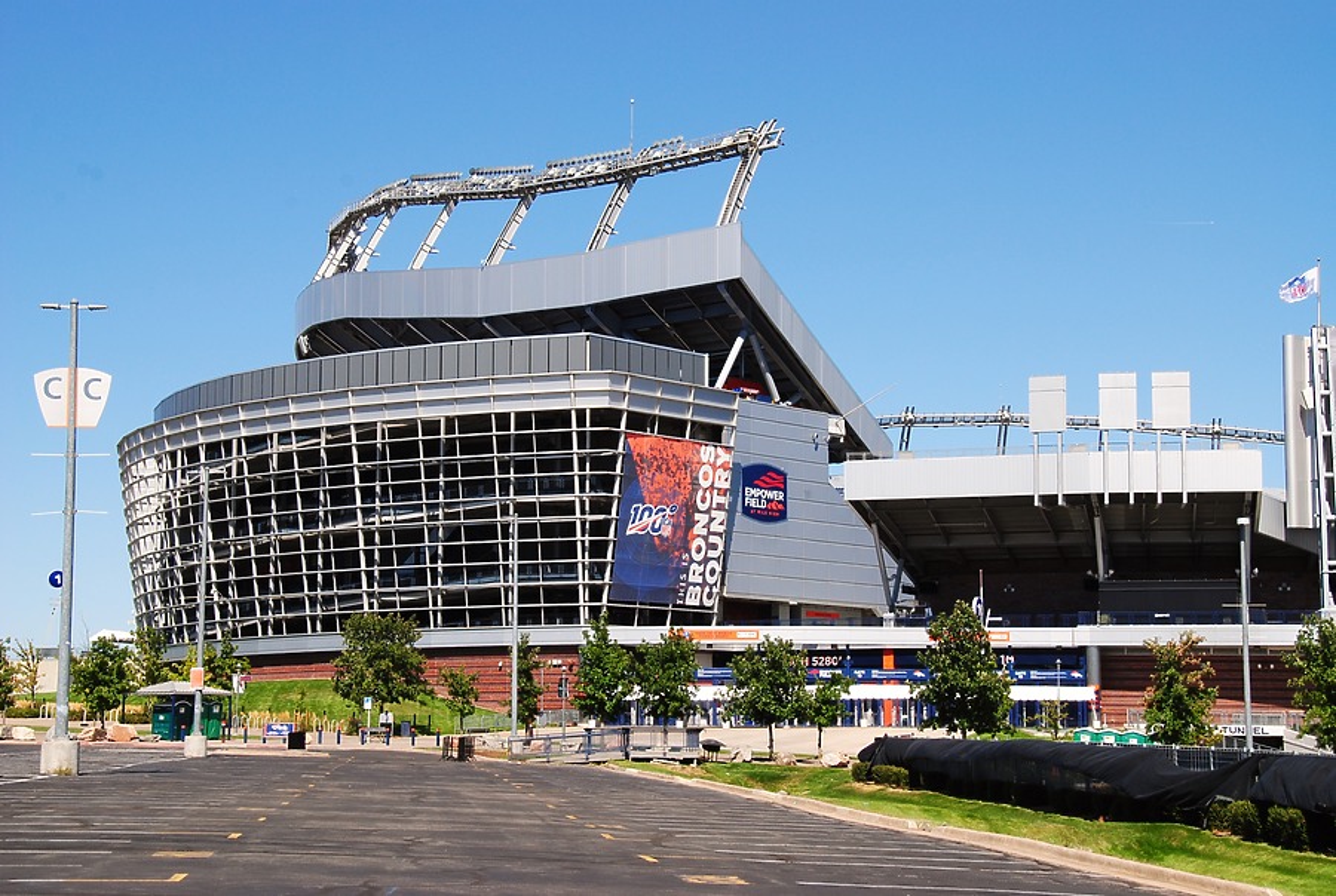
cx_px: 668
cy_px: 448
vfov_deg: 19.0
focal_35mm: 72
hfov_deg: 28.0
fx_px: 2677
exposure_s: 1/250
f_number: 10
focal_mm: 48
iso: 140
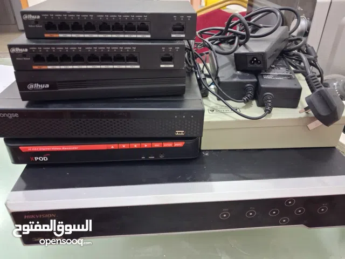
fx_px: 269
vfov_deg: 51.4
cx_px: 172
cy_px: 130
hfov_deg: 65.3
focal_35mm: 27
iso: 500
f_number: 1.8
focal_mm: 4
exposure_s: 1/30
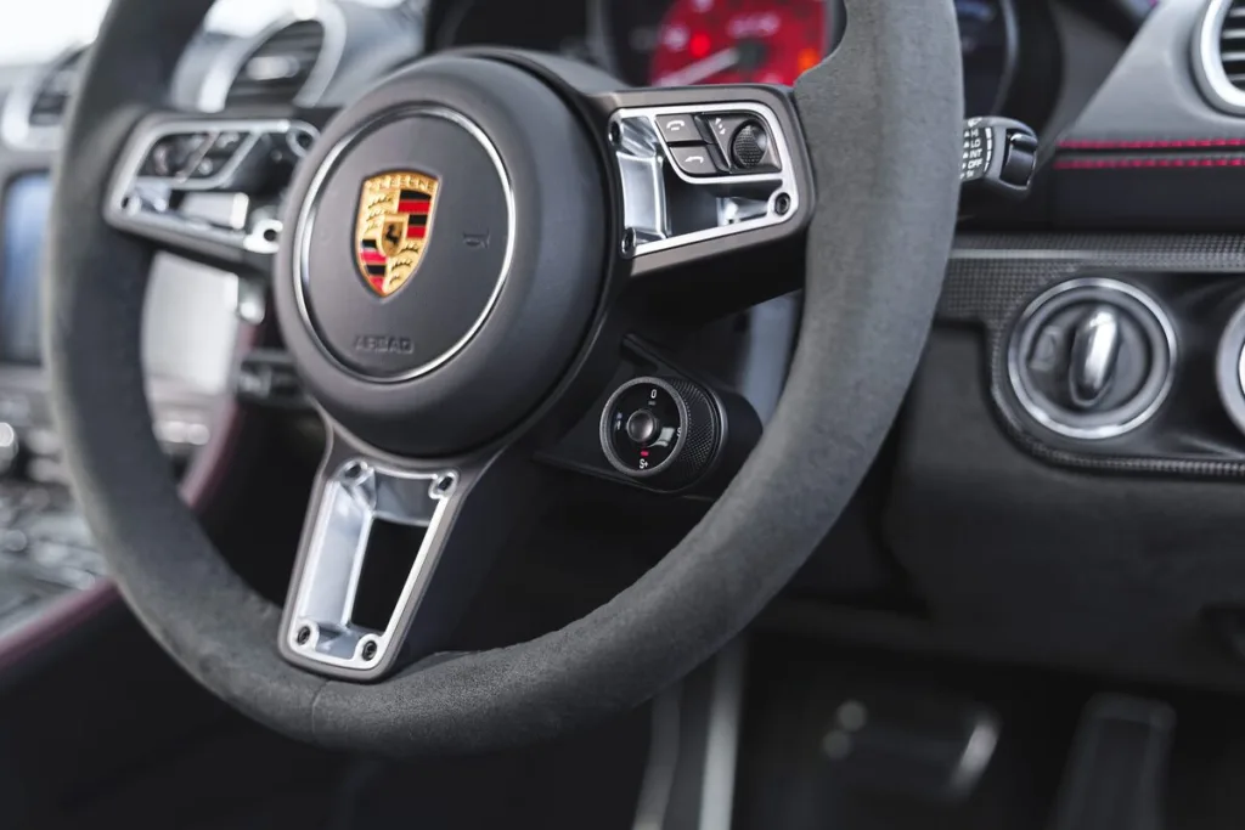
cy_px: 415
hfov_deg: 46.4
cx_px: 622
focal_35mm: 42
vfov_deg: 31.9
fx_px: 1453
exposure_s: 1/500
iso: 320
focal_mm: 42
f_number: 2.8
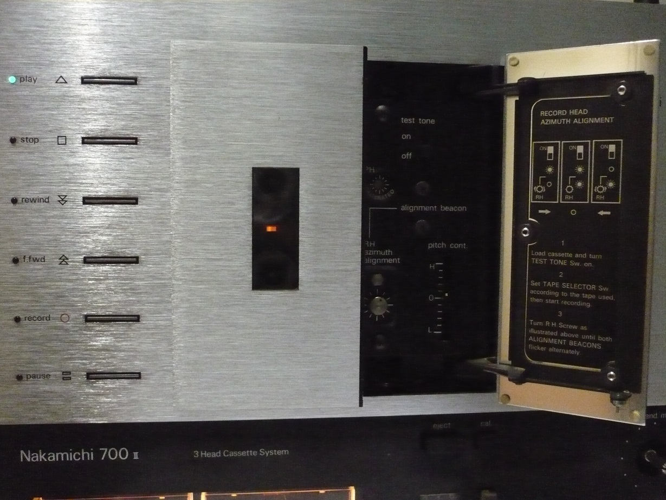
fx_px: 673
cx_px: 333
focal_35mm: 35
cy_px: 250
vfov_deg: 40.7
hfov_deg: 52.6
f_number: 2.8
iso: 1250
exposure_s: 1/20
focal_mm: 5.8
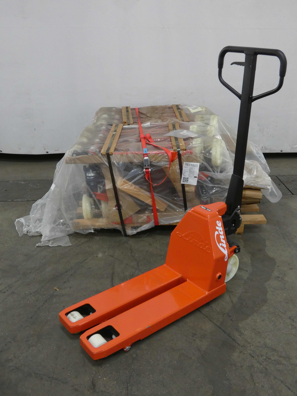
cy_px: 198
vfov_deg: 52.6
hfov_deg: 40.7
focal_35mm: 35
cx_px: 148
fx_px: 400
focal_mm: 6.2
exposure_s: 1/80
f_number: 3.4
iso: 320
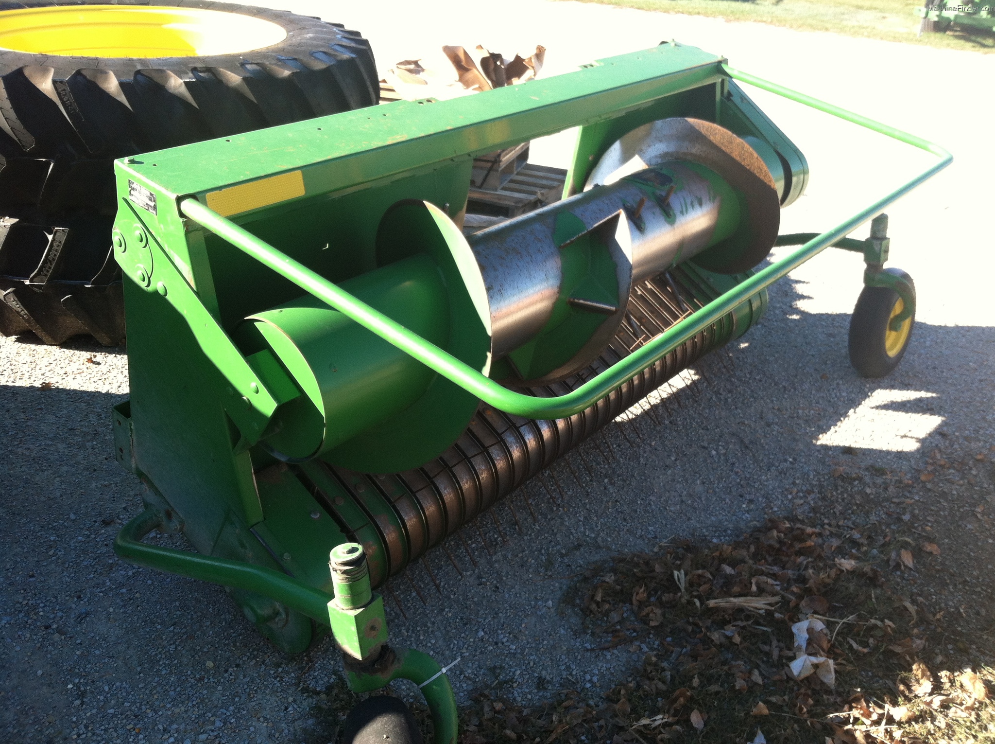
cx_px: 498
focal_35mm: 35
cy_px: 372
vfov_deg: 40.6
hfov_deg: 52.7
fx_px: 1005
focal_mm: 3.85
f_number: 2.8
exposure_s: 1/242
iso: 80
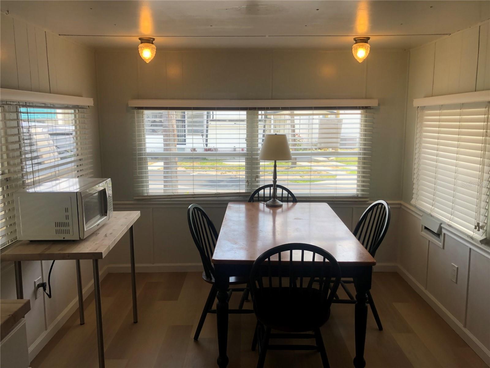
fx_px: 396
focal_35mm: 28
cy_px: 184
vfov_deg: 49.7
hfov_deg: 63.4
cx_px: 245
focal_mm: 3.99
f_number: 1.8
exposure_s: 1/177
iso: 20
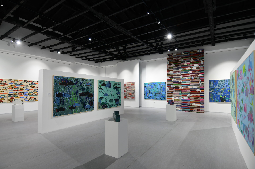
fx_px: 127
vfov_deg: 67.3
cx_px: 128
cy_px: 84
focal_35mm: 18
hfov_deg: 90.0
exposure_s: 1/30
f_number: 4
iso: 250
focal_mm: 12
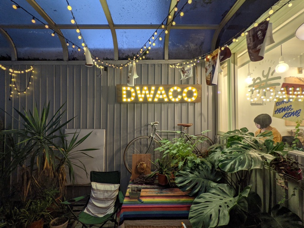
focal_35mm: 16
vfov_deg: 78.1
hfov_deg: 94.5
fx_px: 141
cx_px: 152
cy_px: 114
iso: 85
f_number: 2.2
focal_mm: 2.22
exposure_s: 1/24
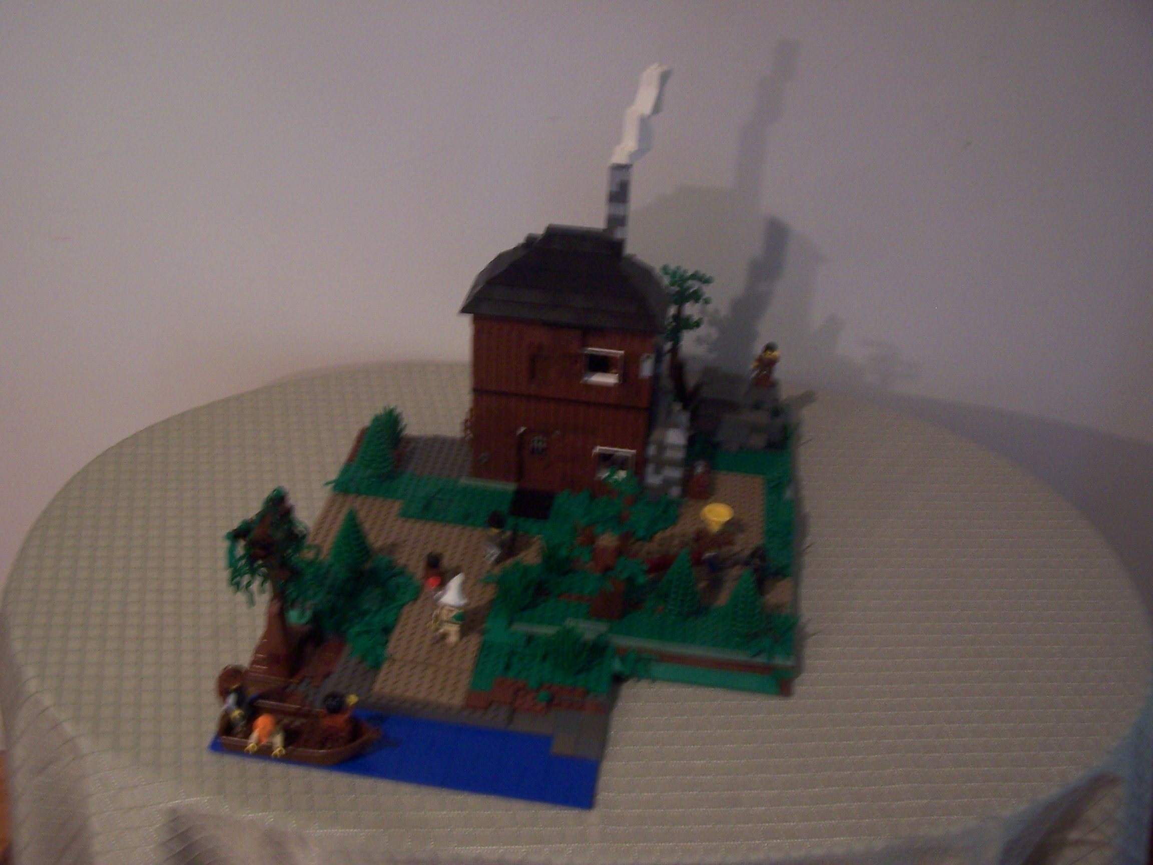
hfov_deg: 49.0
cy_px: 432
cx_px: 576
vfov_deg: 37.7
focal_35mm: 38
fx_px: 1266
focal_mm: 6.3
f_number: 2.8
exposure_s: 1/8
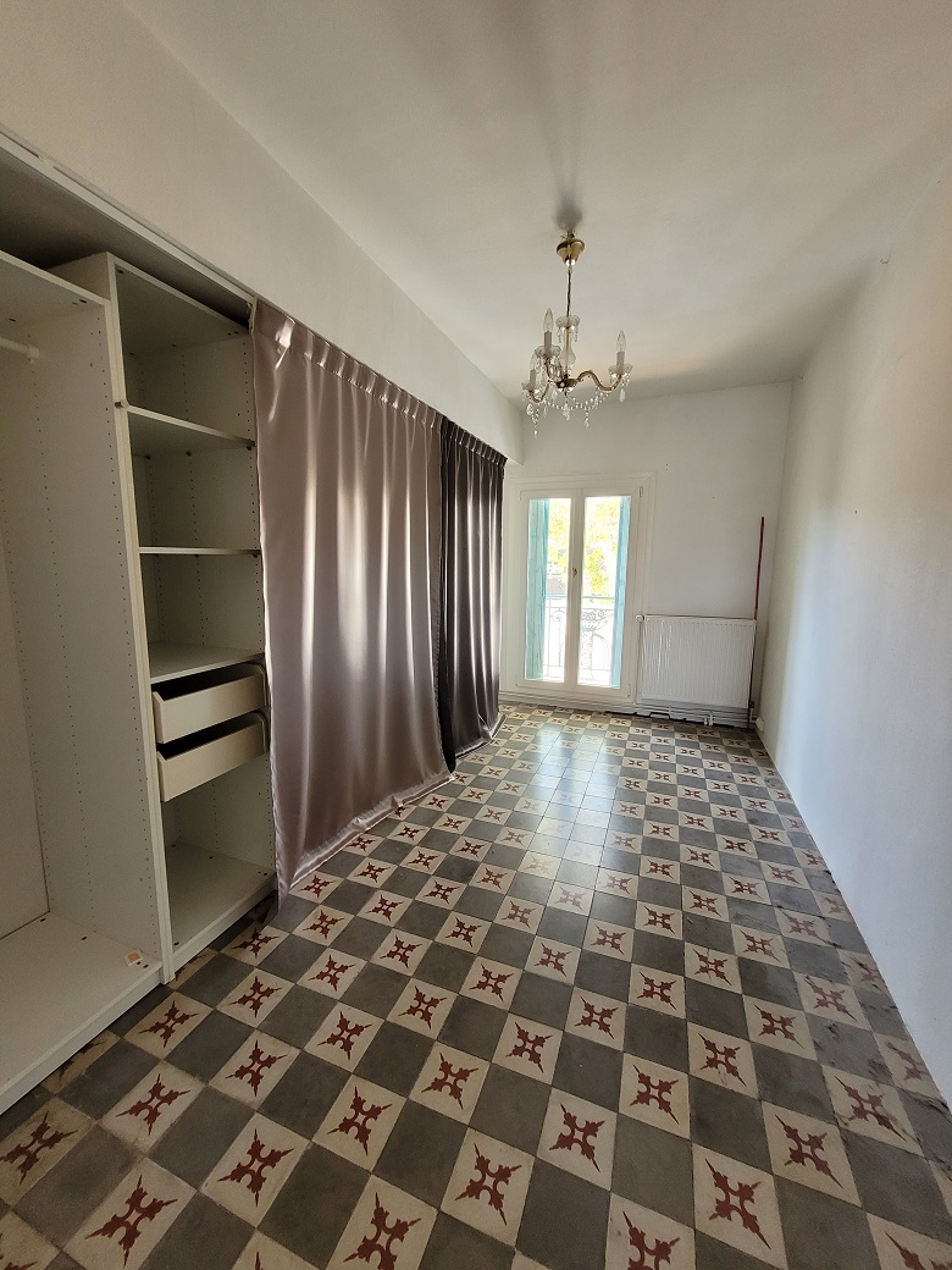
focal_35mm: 13
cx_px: 476
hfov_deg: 89.9
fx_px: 477
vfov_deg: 106.2
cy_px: 635
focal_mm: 1.74
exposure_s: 1/50
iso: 200
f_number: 2.2
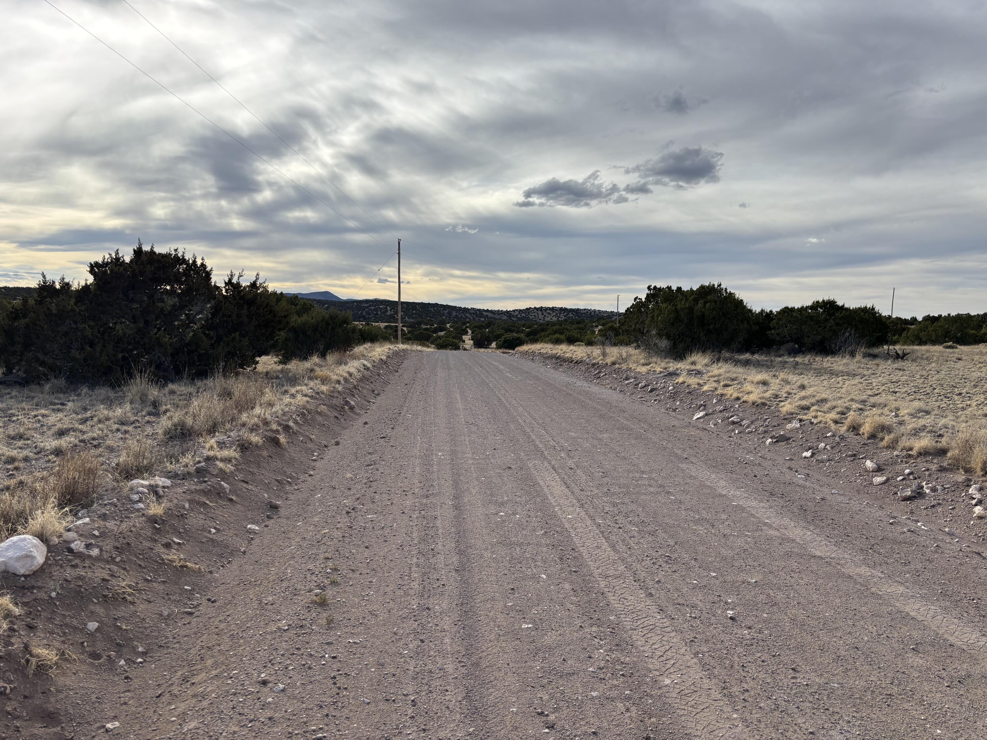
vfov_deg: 53.1
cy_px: 370
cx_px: 494
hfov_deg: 67.3
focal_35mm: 26
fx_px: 741
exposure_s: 1/4854
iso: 50
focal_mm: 5.96
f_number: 1.6
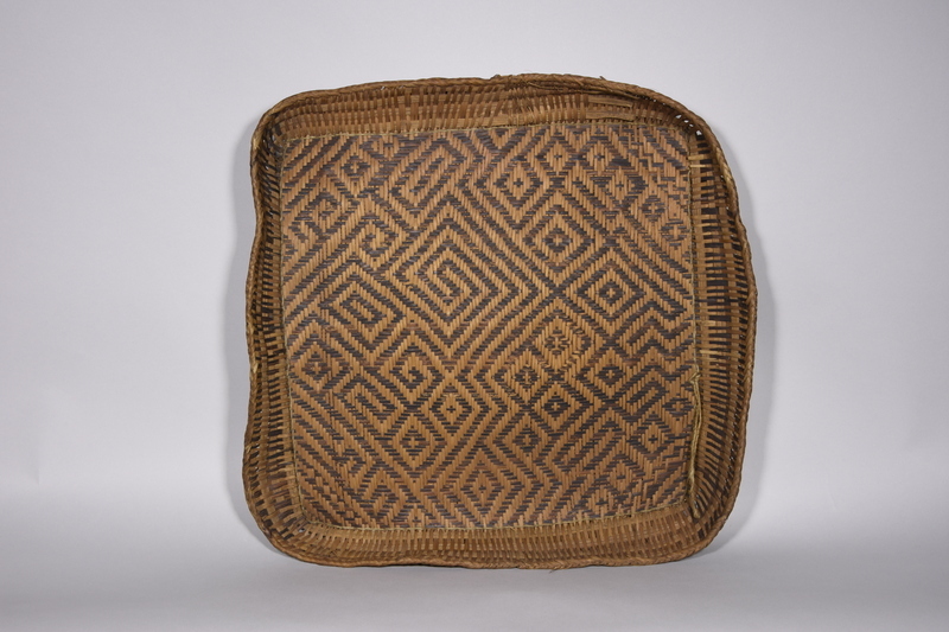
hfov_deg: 29.2
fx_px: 1818
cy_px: 316
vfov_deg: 19.7
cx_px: 474
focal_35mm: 69
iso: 400
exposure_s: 1/80
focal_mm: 46
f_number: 13
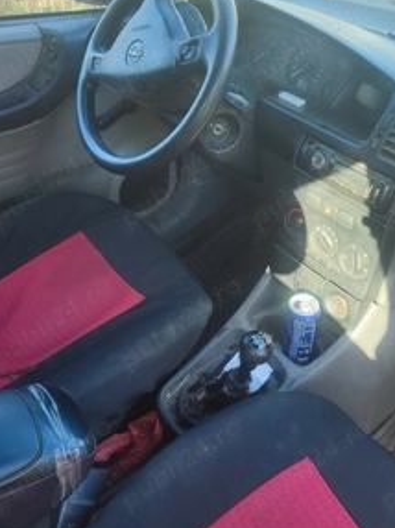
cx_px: 245
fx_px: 533
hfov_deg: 40.4
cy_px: 212
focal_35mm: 35
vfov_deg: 52.3
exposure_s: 1/100
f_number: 1.9
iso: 81
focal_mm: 6.04
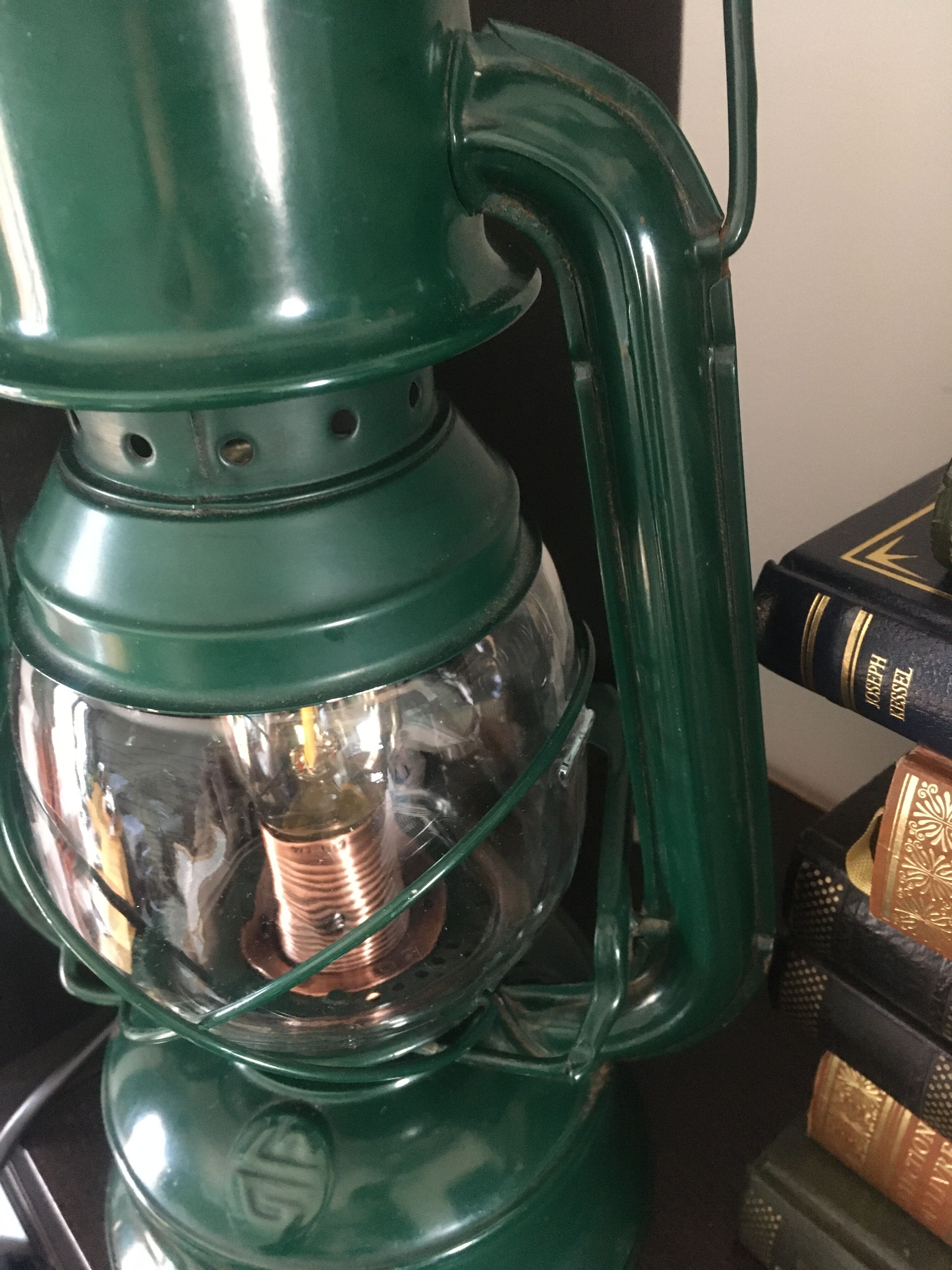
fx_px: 1063
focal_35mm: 29
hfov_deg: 48.2
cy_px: 635
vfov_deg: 61.7
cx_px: 476
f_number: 2.2
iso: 250
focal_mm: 4.15
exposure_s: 1/15
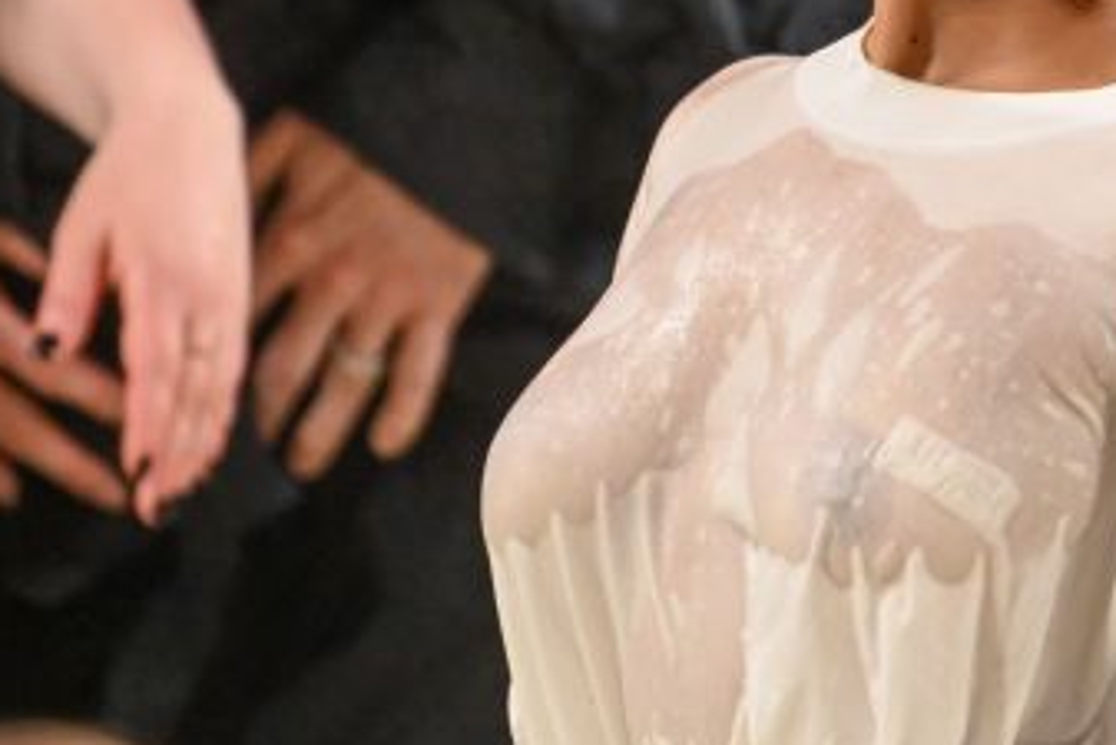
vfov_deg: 0.6
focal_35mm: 2125
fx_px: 65900
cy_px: 137
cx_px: 520
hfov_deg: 1.0
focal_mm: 700
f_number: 5.6
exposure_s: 1/640
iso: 6400
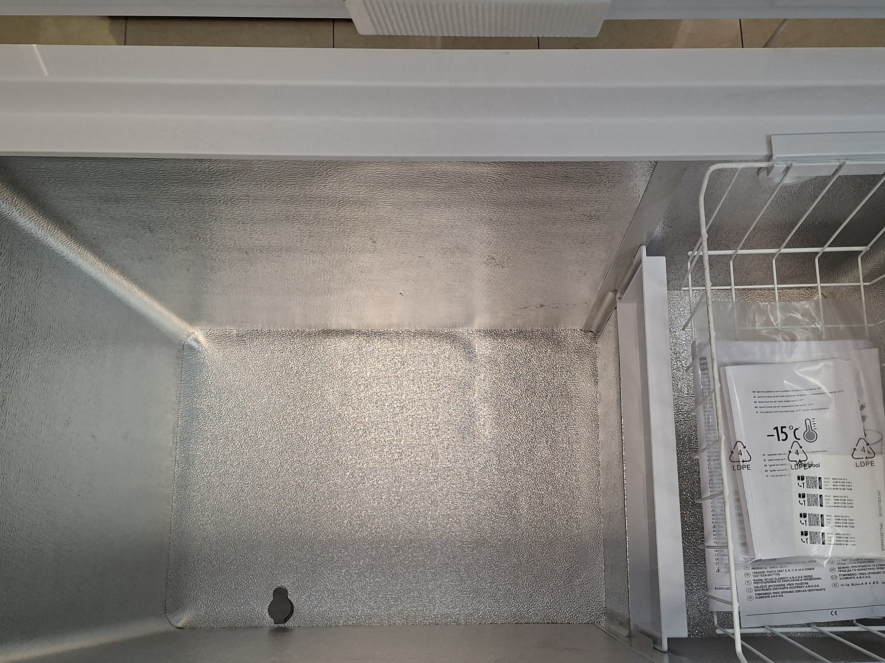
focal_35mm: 34
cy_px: 357
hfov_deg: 53.8
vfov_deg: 41.8
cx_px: 496
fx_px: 869
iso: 200
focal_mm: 5.54
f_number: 1.8
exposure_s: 1/120
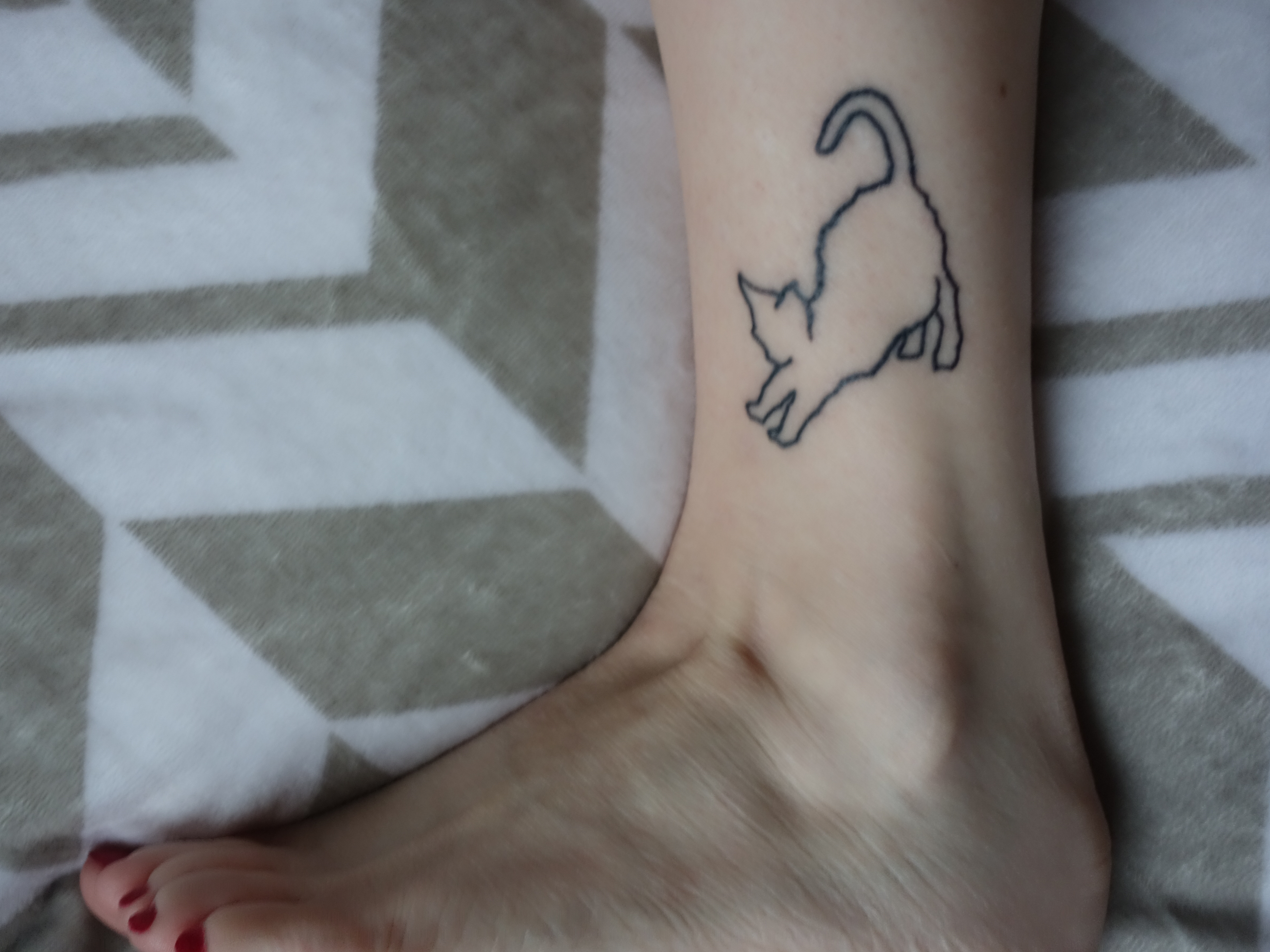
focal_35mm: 44
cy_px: 470
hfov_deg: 42.9
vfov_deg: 32.9
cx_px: 570
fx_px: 1614
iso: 800
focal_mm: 14.75
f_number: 2.8
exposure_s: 1/60
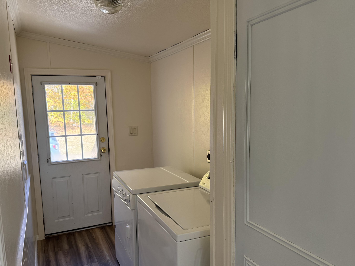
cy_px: 145
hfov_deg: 65.1
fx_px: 277
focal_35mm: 27
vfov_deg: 51.3
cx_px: 158
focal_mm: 6.76
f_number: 1.78
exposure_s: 1/122
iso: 100
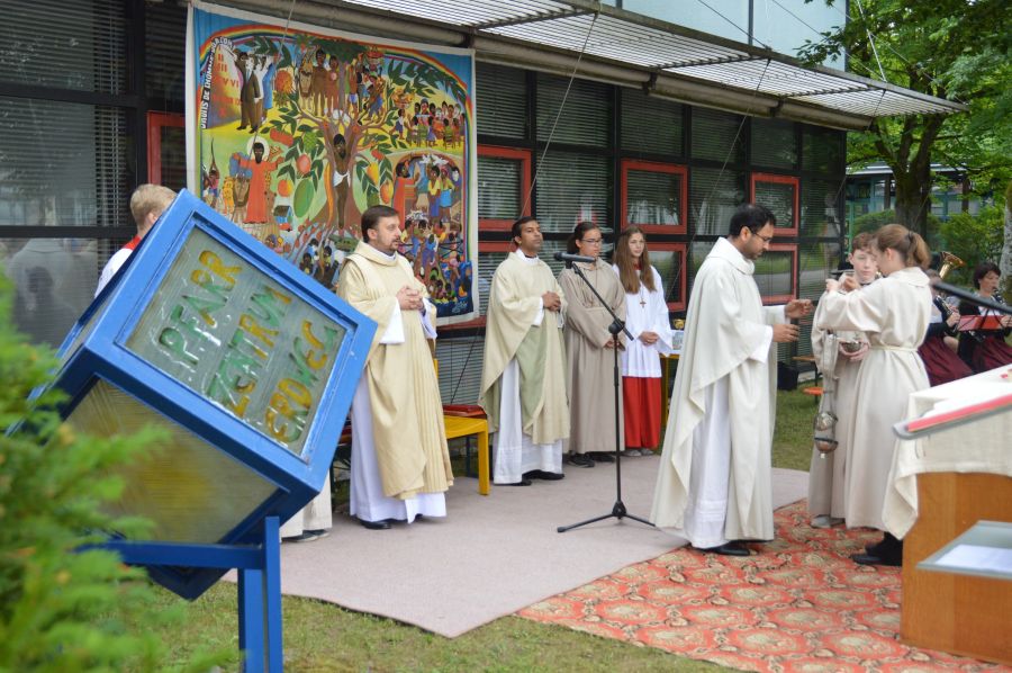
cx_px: 506
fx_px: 1095
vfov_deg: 34.1
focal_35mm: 39
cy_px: 336
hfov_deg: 49.6
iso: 400
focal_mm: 26
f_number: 4.5
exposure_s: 1/80
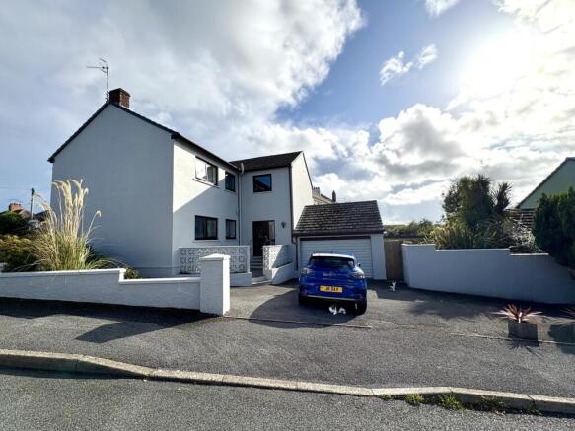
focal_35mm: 14
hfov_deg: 102.1
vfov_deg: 85.7
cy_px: 216
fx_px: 233
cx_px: 288
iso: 50
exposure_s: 1/4132
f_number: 2.2
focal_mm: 2.22
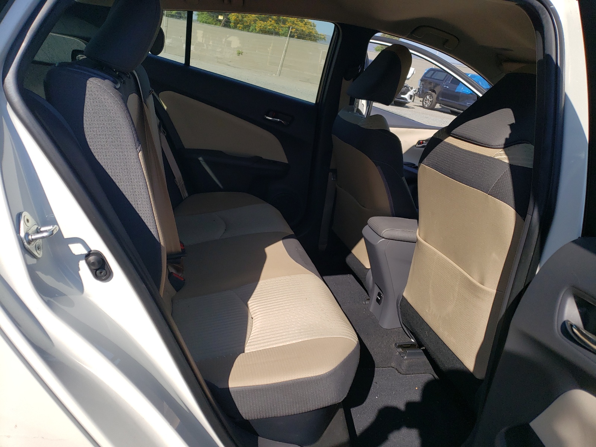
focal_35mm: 26
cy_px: 224
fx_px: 448
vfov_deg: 53.1
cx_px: 298
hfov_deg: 67.3
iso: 50
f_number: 1.5
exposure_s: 1/3333
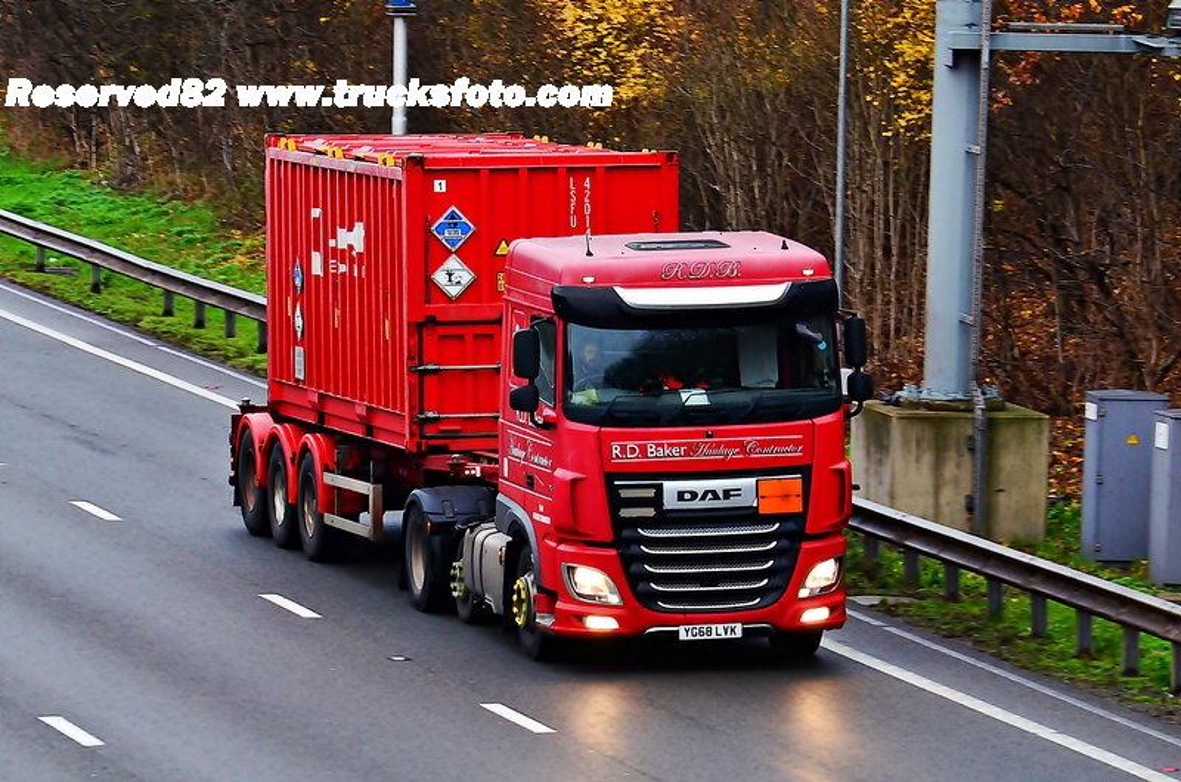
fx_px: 6875
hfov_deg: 9.8
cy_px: 391
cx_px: 590
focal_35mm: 210
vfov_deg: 6.5
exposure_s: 1/160
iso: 640
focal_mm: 140
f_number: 6.3
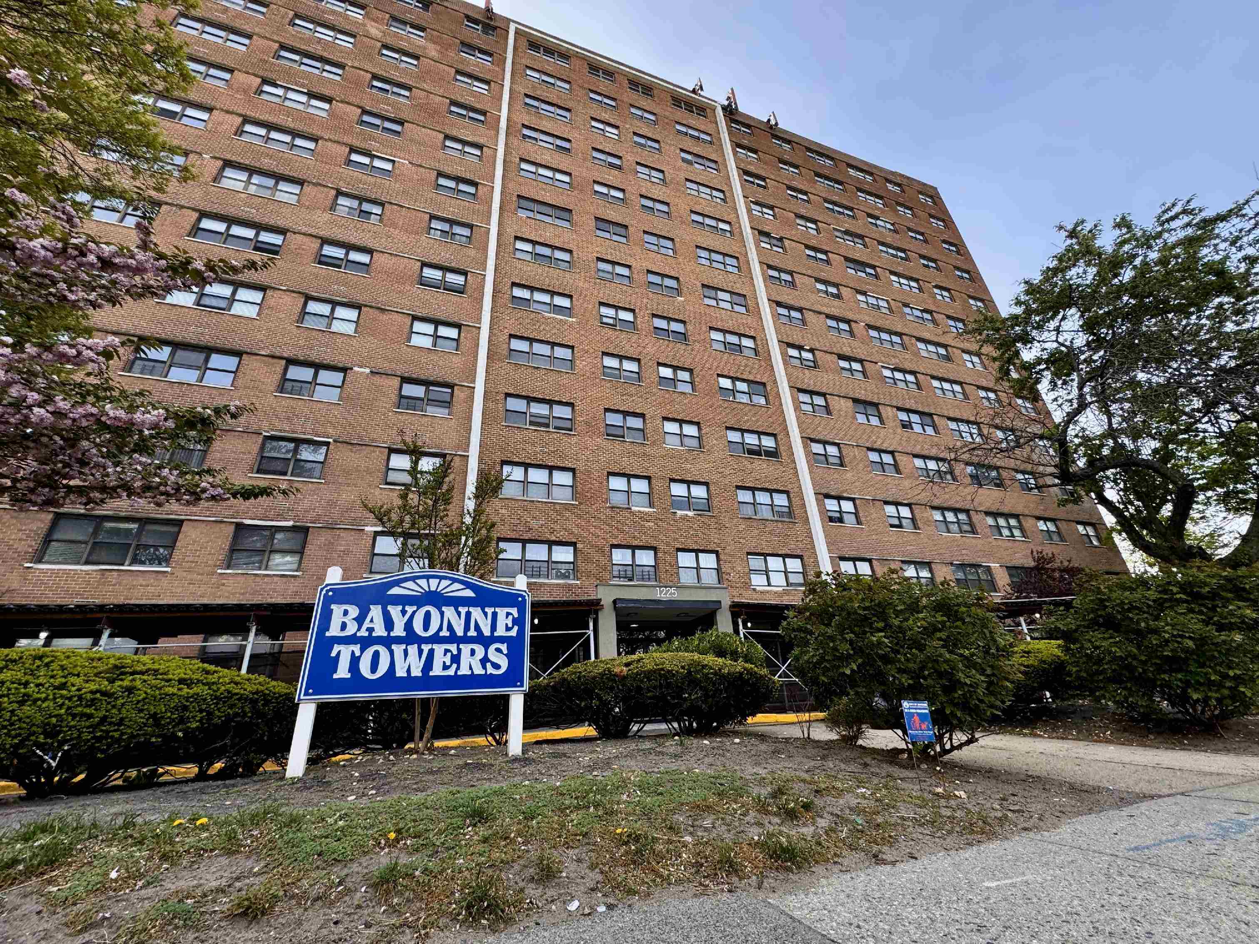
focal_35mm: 14
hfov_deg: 102.1
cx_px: 630
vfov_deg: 85.7
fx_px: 509
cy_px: 472
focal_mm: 2.22
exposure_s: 1/253
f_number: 2.2
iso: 40
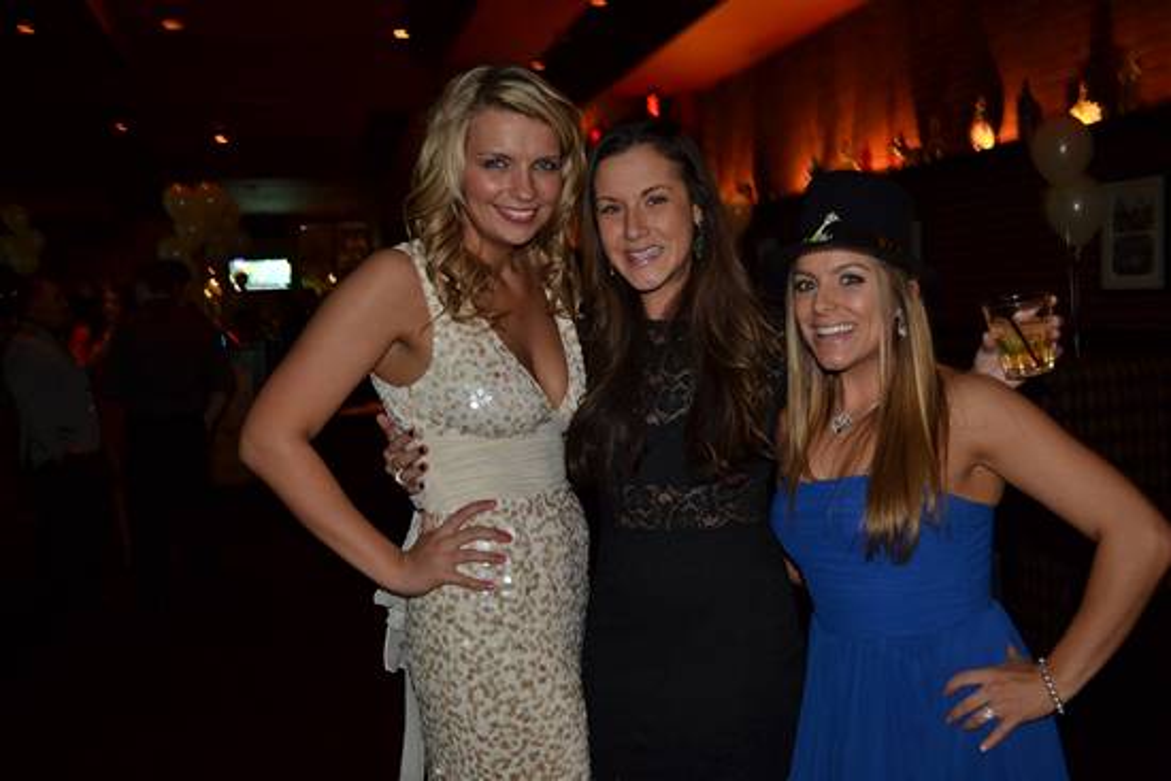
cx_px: 586
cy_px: 390
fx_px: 1074
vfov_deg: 40.0
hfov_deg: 57.2
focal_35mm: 33
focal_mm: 22
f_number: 4
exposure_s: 1/3
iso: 400
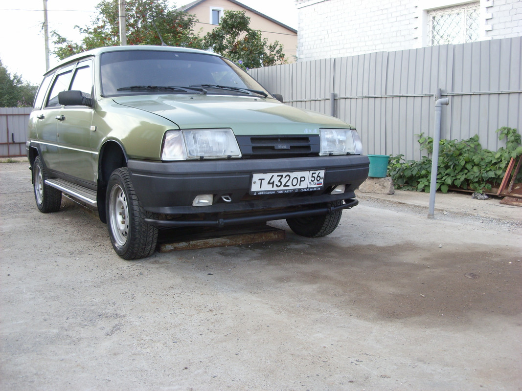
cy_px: 196
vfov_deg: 37.7
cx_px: 261
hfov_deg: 49.0
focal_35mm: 38
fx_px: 573
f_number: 2.8
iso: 50
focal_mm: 6.3
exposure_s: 1/176
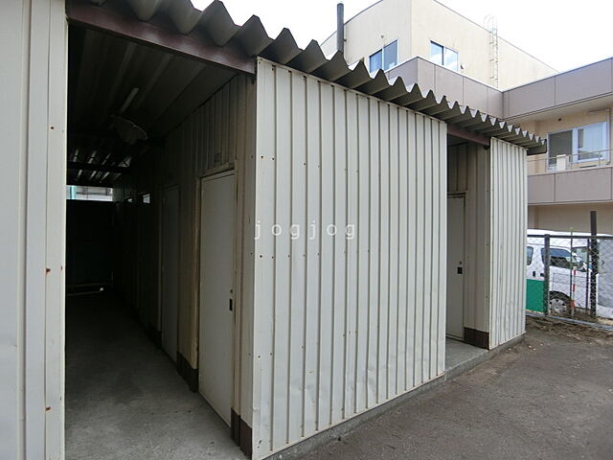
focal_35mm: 19
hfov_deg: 84.7
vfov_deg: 68.7
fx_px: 336
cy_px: 230
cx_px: 306
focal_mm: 4.06
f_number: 2.7
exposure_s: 1/320
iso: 80
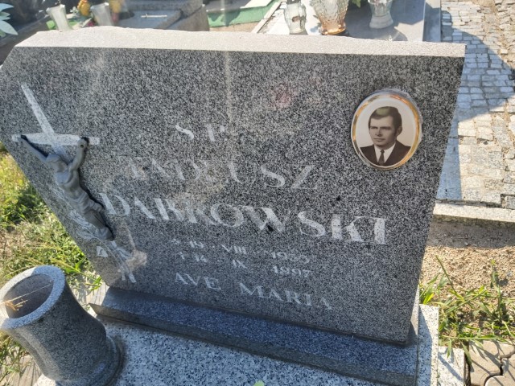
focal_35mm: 26
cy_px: 193
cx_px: 258
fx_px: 387
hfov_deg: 67.3
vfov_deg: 53.1
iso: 64
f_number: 1.7
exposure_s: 1/696
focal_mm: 3.92
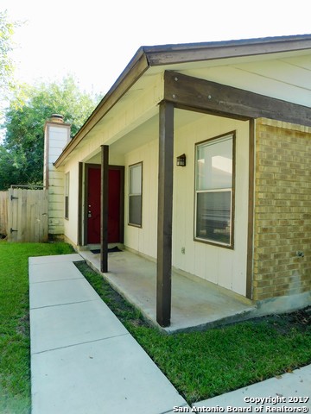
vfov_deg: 73.9
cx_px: 156
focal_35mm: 23
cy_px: 207
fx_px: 276
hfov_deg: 58.9
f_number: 3
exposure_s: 1/320
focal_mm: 4
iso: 125
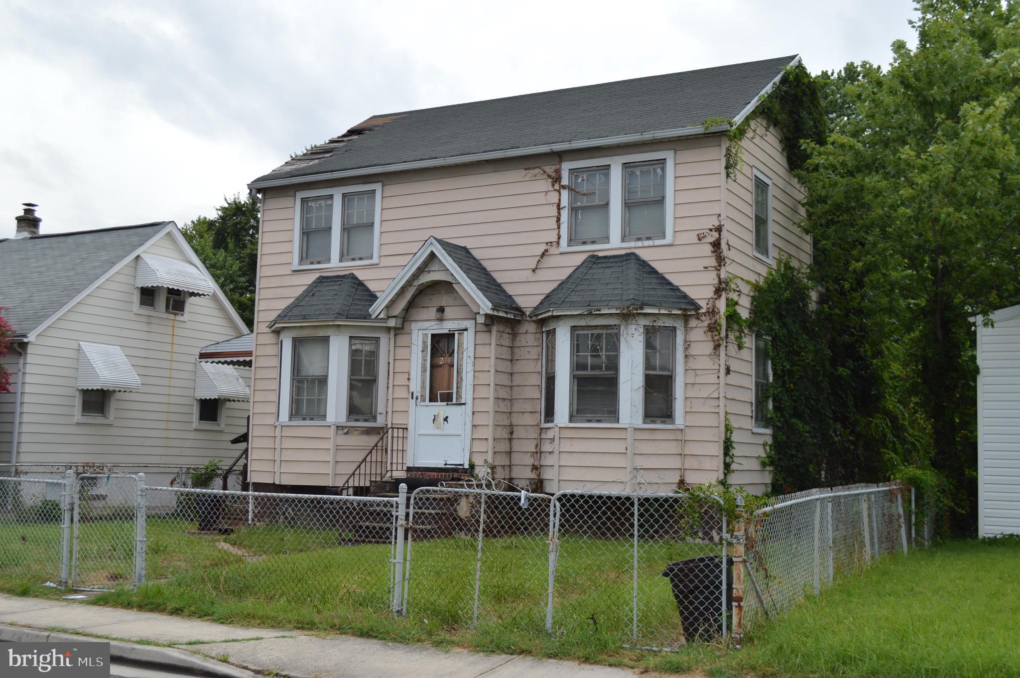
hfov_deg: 49.6
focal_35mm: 39
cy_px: 339
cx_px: 510
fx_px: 1104
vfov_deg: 34.1
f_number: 6.3
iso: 100
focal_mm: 26
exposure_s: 1/160
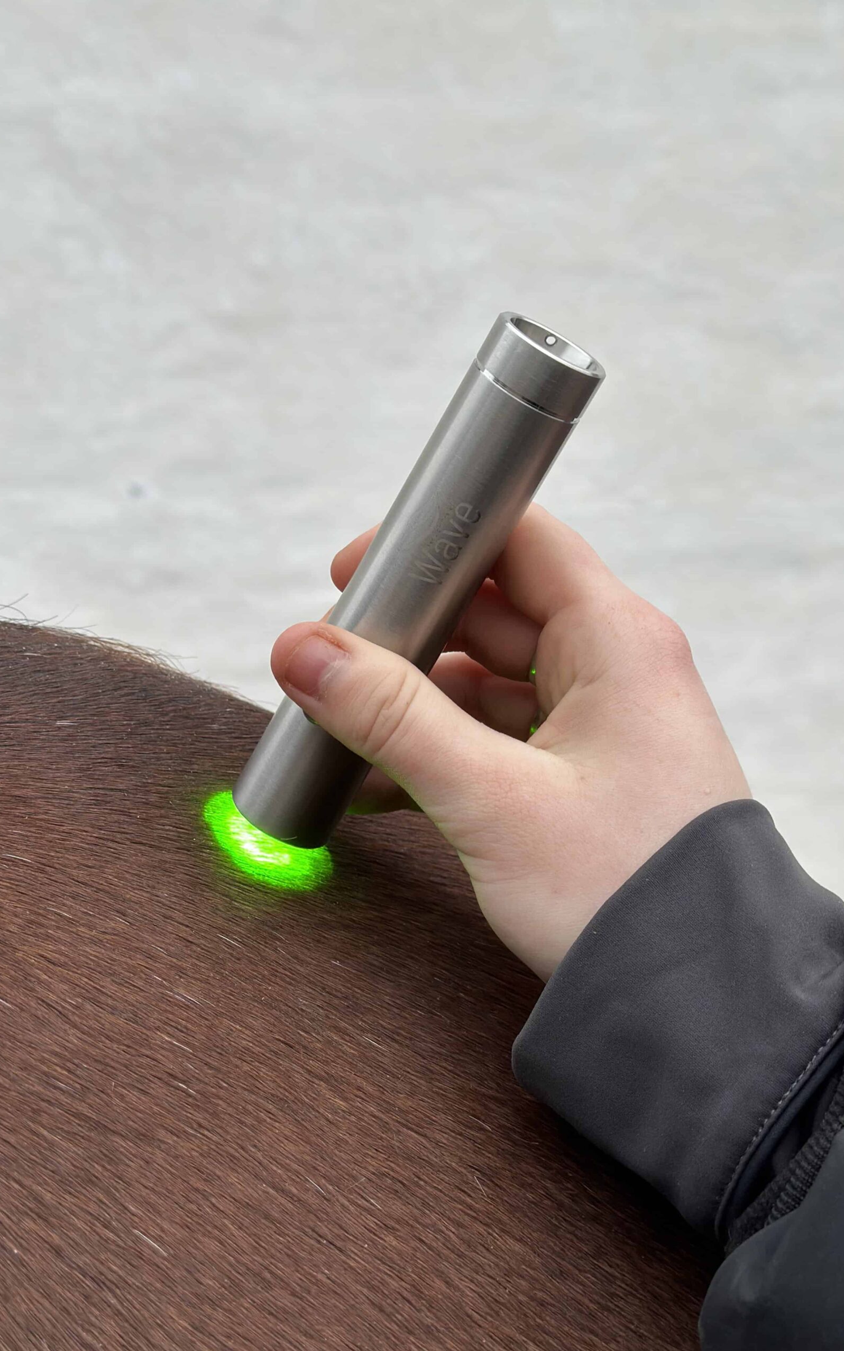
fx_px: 1877
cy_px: 677
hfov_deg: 25.3
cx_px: 462
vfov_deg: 39.6
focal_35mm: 51
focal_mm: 6.86
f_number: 1.78
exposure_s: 1/165
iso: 64
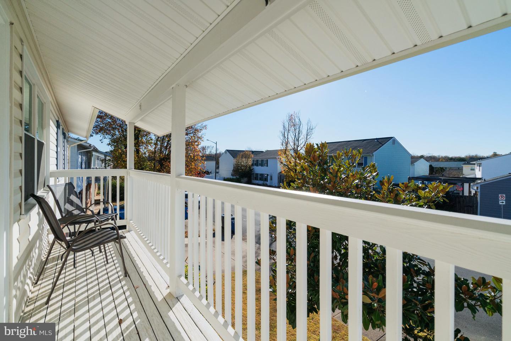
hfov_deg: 96.7
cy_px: 170
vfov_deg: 73.8
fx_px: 227
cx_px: 256
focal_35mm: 16
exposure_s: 1/2500
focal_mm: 16
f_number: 8
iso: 1250
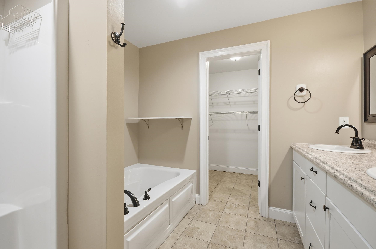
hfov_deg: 100.5
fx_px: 156
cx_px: 188
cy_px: 124
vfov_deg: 77.1
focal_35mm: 15
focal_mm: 10
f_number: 9
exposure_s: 1/13
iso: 250
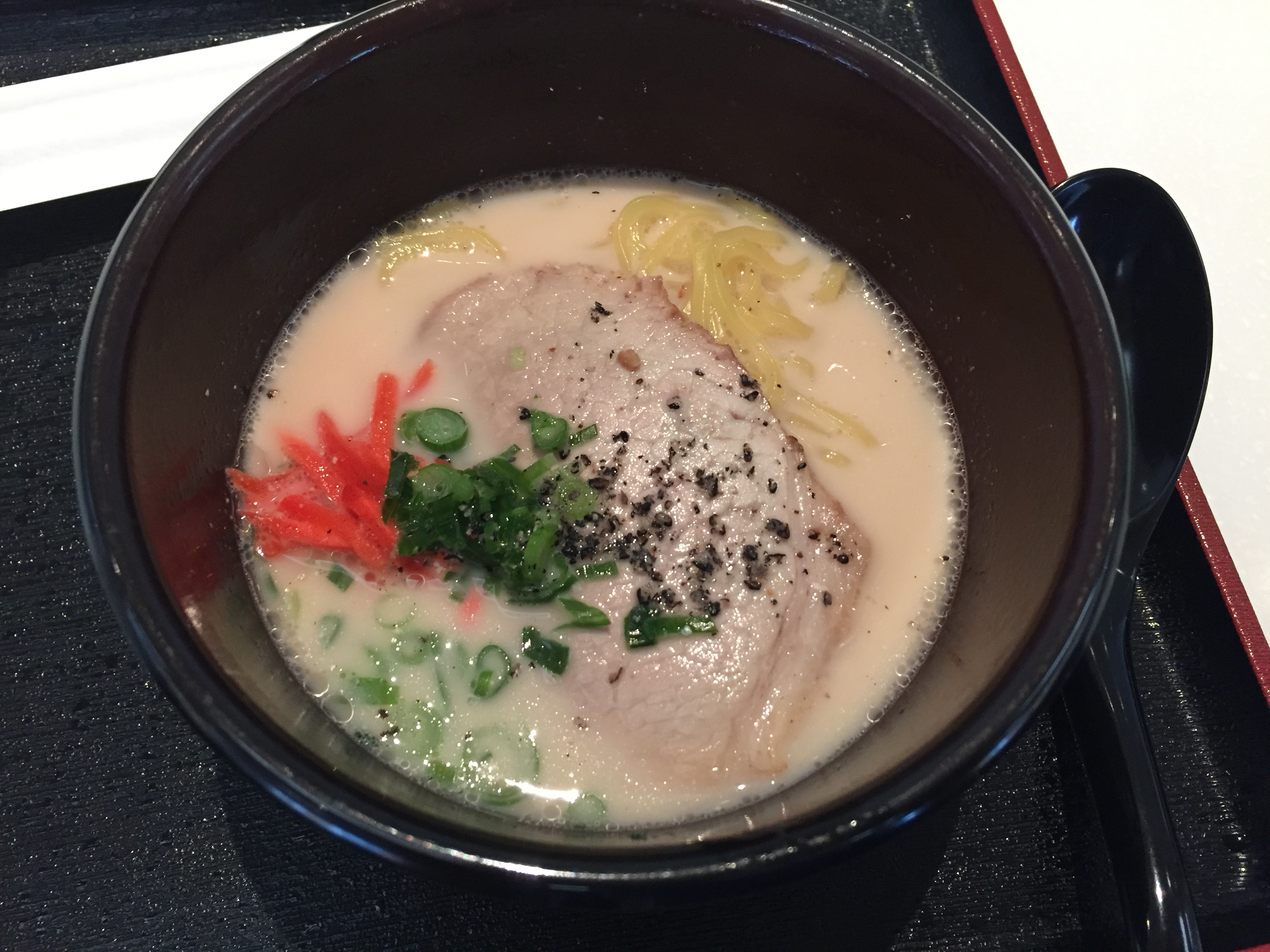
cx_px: 635
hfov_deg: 61.7
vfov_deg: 48.2
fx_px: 1064
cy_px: 476
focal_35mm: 29
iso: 200
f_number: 2.2
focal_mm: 4.15
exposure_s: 1/30
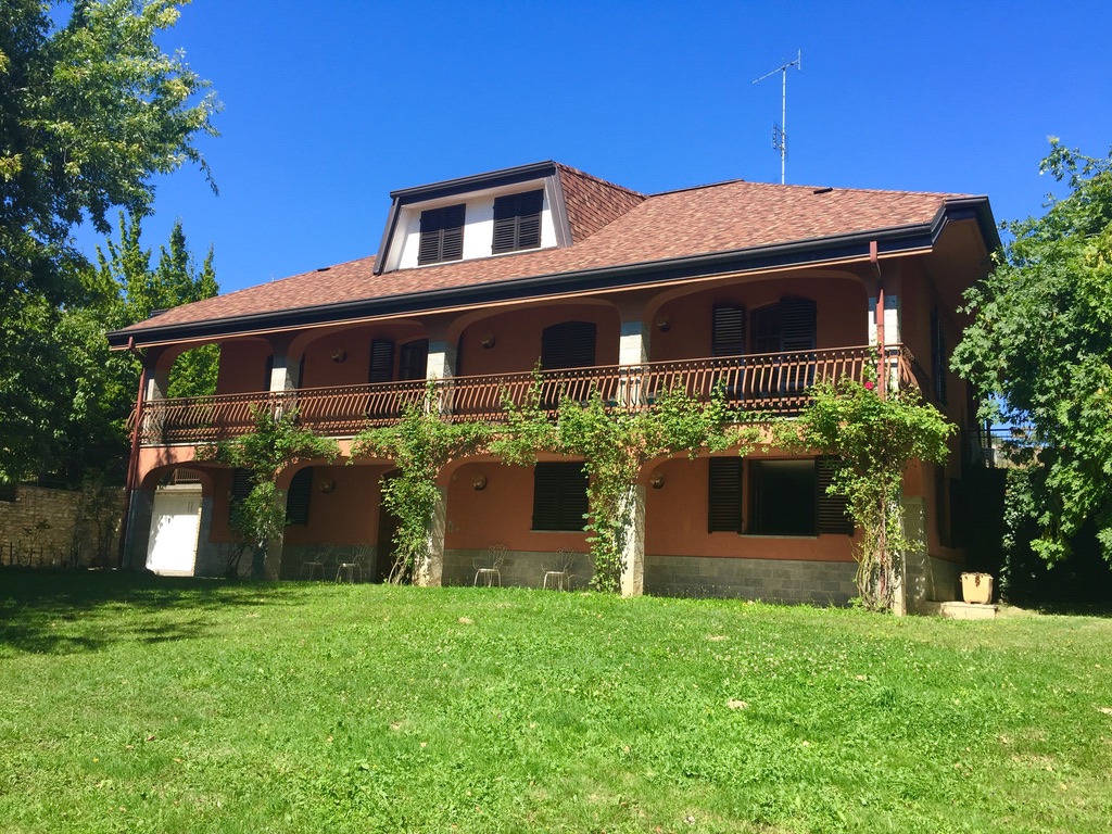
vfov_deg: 48.2
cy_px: 417
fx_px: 932
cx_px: 556
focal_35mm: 29
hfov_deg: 61.7
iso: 32
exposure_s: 1/879
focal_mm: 4.15
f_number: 2.2
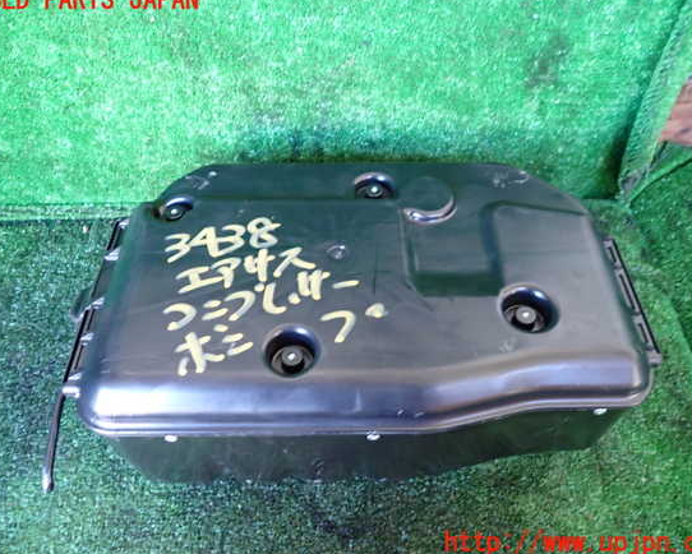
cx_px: 350
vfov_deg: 53.2
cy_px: 272
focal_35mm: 27
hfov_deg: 64.0
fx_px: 553
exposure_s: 1/30
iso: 400
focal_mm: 4.5
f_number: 2
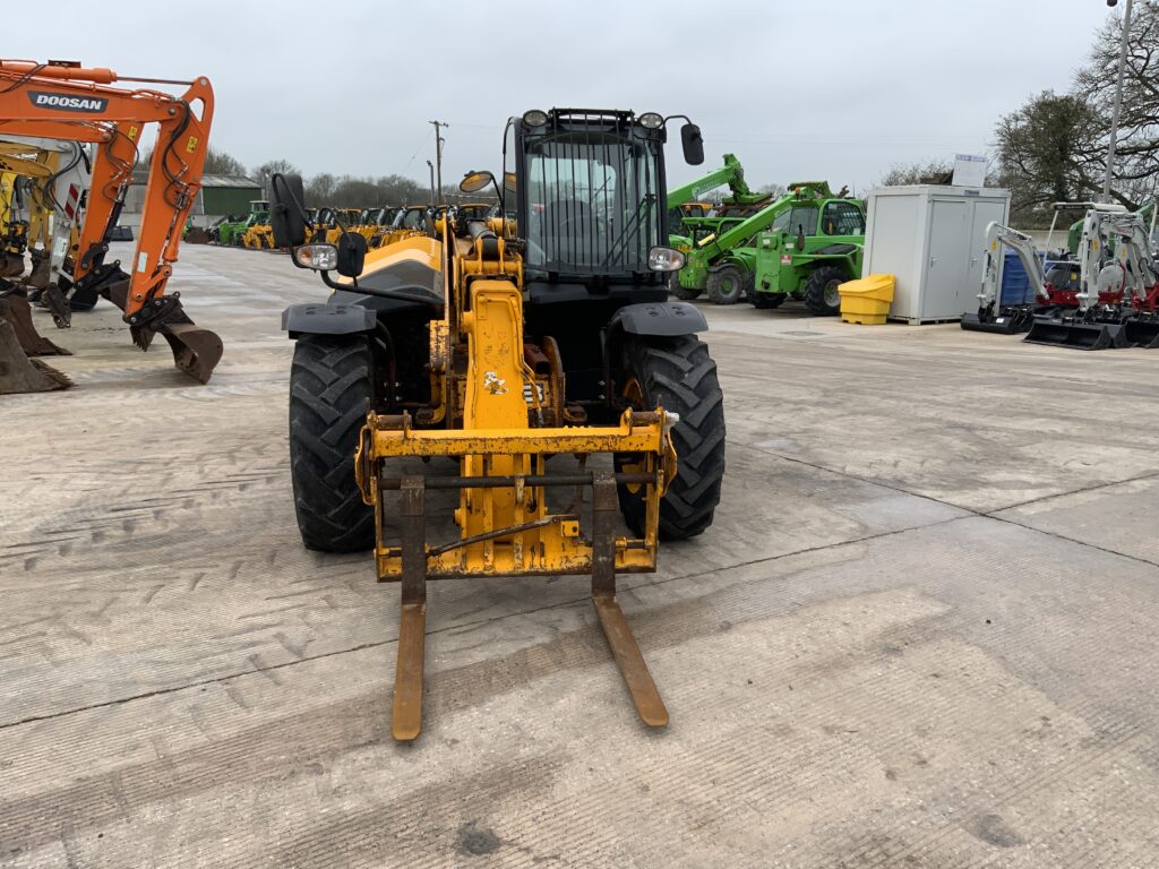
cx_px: 580
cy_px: 434
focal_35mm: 29
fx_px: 971
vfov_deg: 48.2
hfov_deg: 61.7
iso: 16
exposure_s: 1/504
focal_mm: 3
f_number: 1.8
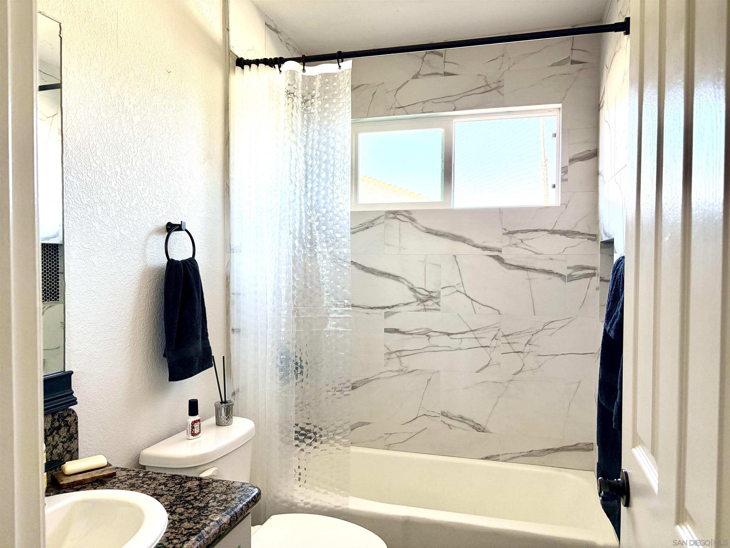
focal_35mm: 26
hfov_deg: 67.3
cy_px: 274
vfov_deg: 53.1
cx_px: 365
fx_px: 548
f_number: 1.6
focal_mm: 5.96
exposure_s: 1/163
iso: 125
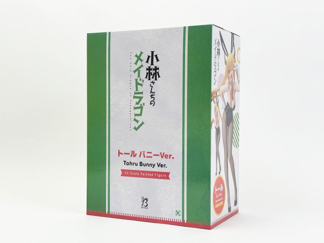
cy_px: 122
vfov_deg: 28.0
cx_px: 162
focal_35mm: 52
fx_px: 487
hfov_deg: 36.8
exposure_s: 1/191
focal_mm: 5.96
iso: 32
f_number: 1.6
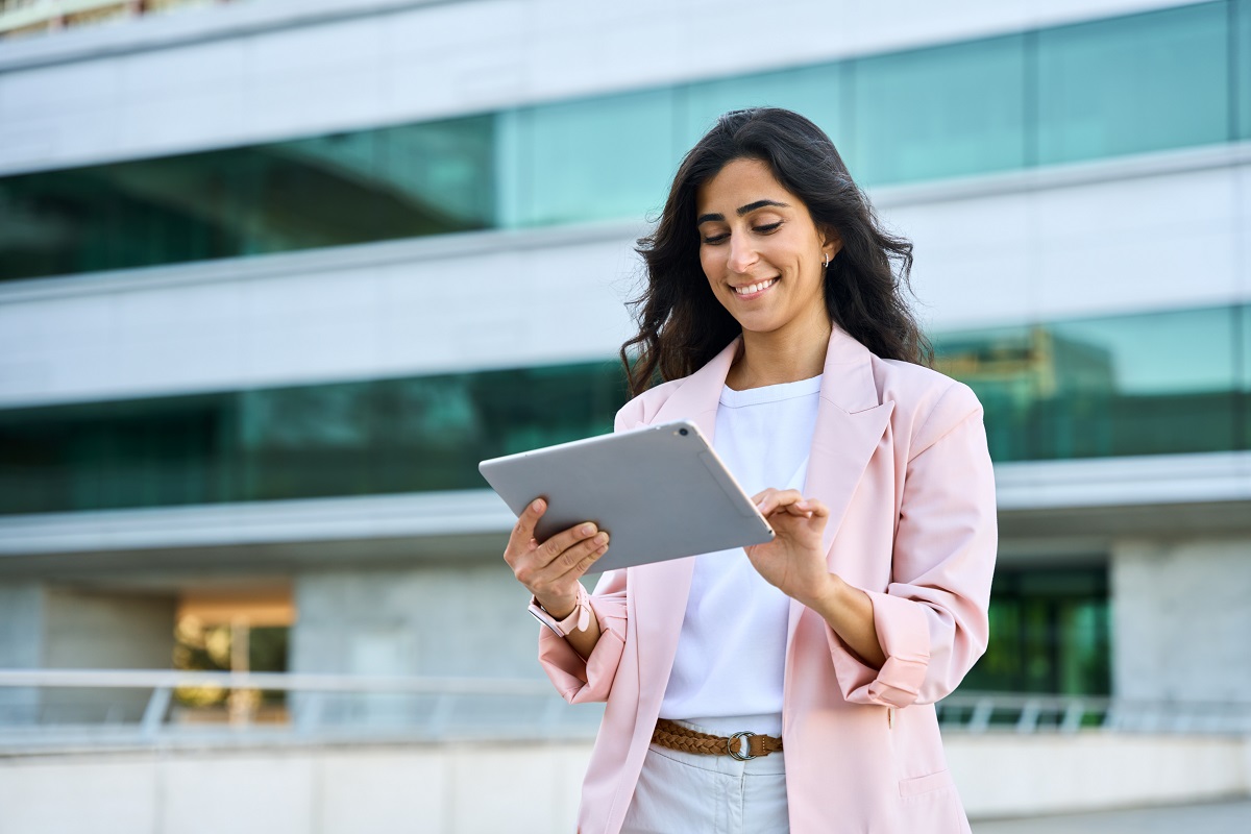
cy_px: 417
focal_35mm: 70
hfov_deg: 28.8
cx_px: 626
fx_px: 2432
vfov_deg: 19.5
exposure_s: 1/250
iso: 100
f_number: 2.8
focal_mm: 70
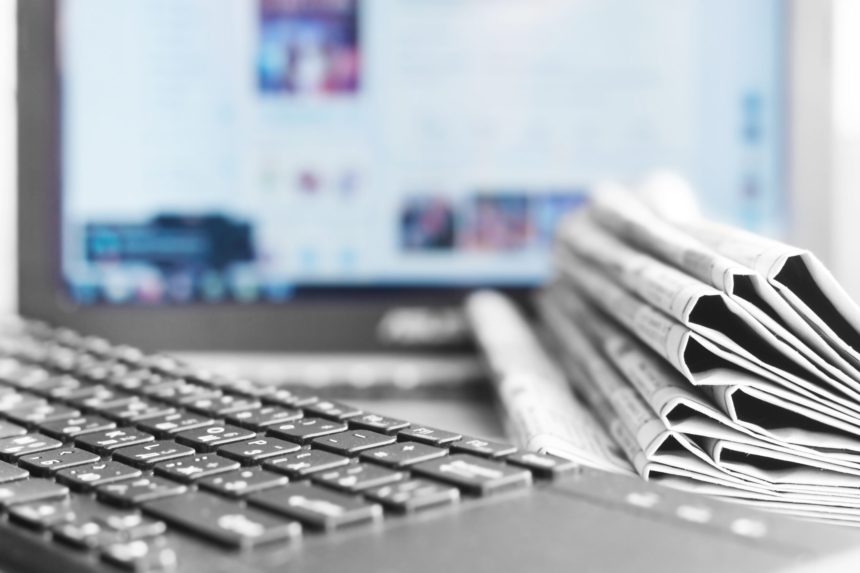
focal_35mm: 75
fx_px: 1792
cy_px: 286
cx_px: 430
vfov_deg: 18.2
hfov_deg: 27.0
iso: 200
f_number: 3.5
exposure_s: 1/25
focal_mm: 50
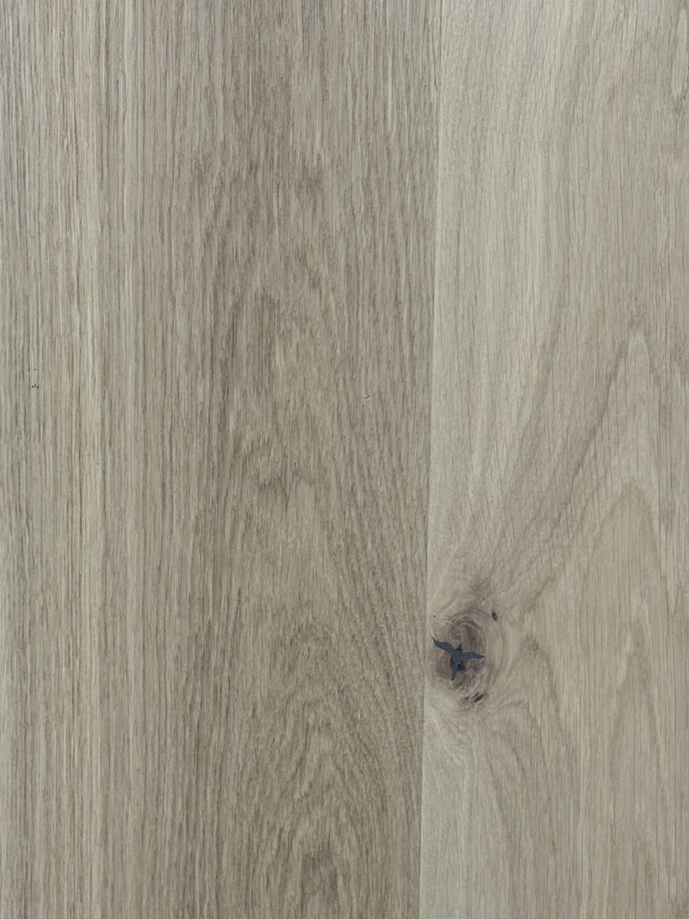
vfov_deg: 25.2
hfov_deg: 19.1
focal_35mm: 77
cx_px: 313
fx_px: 2043
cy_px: 607
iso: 64
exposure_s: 1/50
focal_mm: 5.96
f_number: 1.6
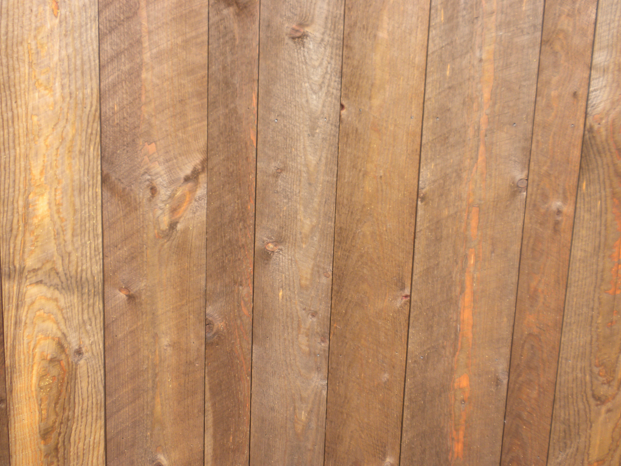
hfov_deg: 50.1
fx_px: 664
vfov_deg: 38.7
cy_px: 233
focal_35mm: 37
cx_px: 310
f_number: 3.5
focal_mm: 6.6
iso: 64
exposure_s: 1/74.4
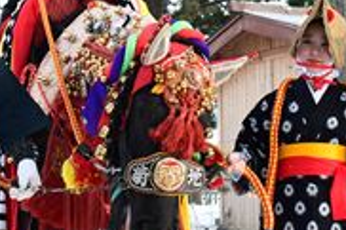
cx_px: 217
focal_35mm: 99
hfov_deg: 20.6
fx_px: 951
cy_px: 88
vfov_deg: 13.8
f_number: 5
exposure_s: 1/320
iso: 400
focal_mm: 24
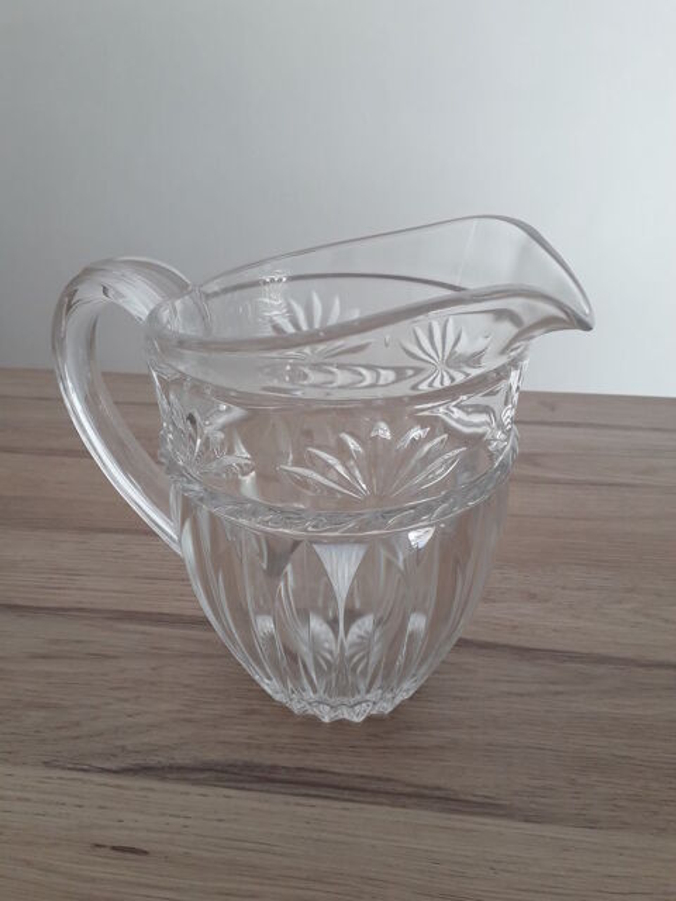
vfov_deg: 65.3
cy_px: 450
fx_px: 703
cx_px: 338
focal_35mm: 27
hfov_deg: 51.4
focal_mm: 3.6
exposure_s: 1/100
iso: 50
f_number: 1.9
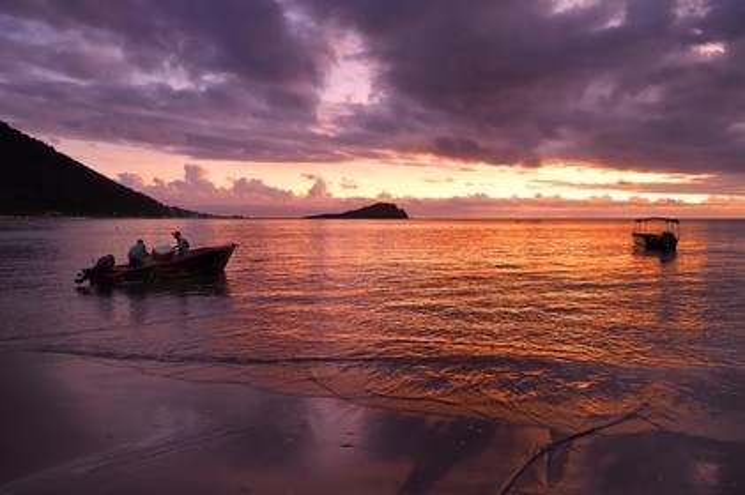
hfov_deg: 65.5
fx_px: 579
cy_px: 248
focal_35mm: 28
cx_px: 372
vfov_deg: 46.3
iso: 1250
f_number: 6.3
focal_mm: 28
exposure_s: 1/25
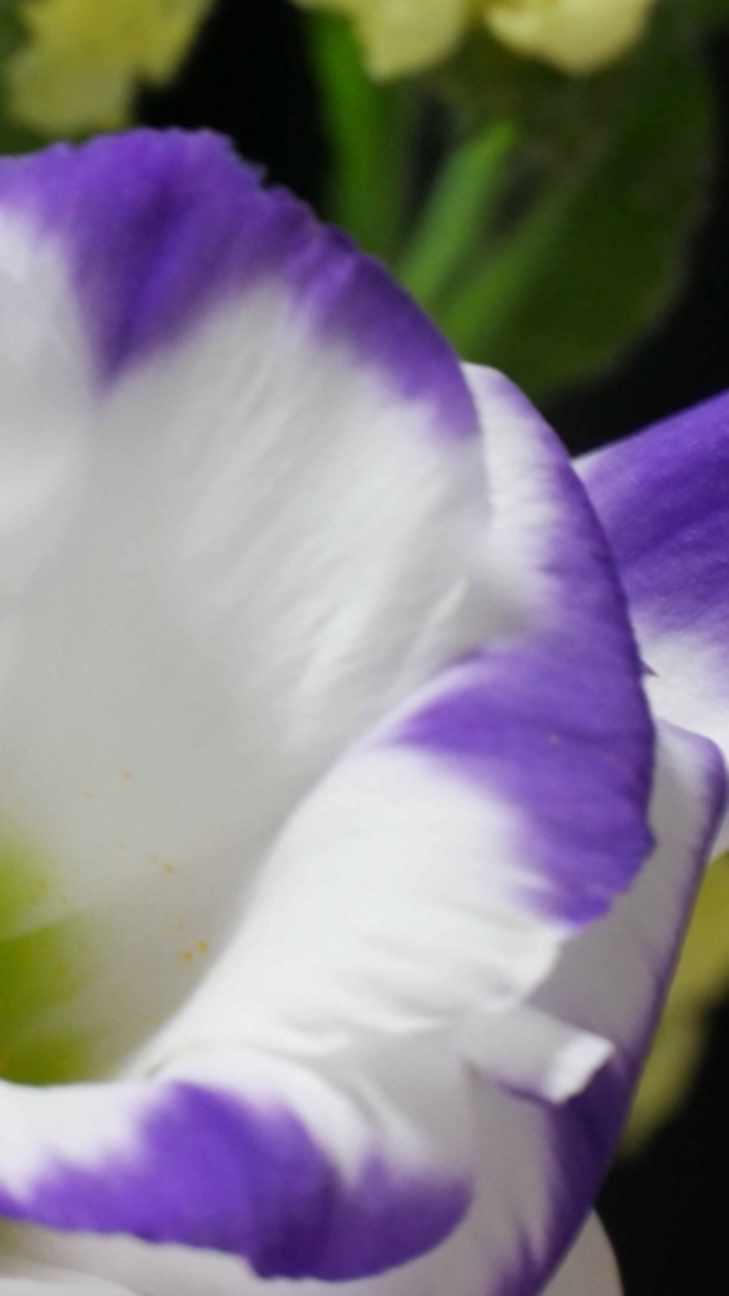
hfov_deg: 2.7
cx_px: 258
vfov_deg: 4.8
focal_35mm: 452
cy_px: 420
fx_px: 15523
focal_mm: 140
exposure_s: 1/40
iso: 3200
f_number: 5.6
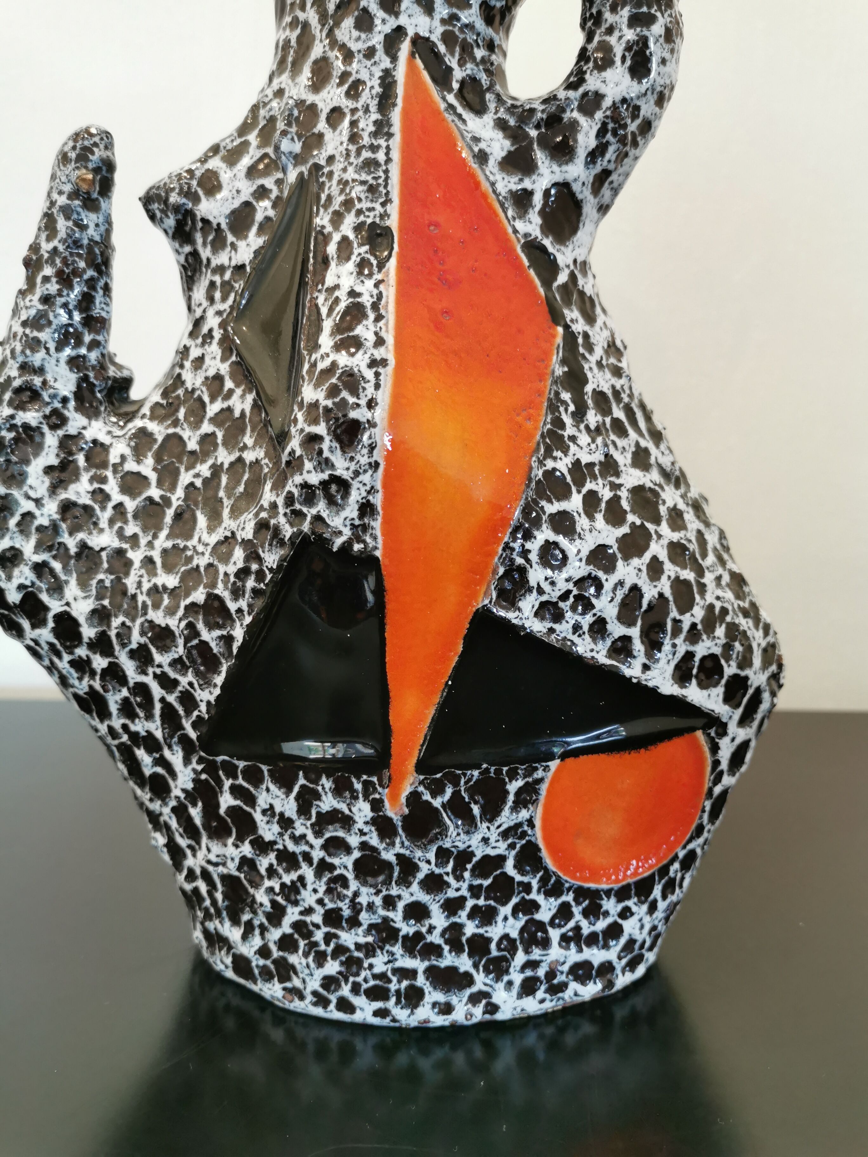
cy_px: 578
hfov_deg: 51.4
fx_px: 903
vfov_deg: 65.3
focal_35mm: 27
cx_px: 434
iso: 200
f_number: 1.8
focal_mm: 5.58
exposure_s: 1/50
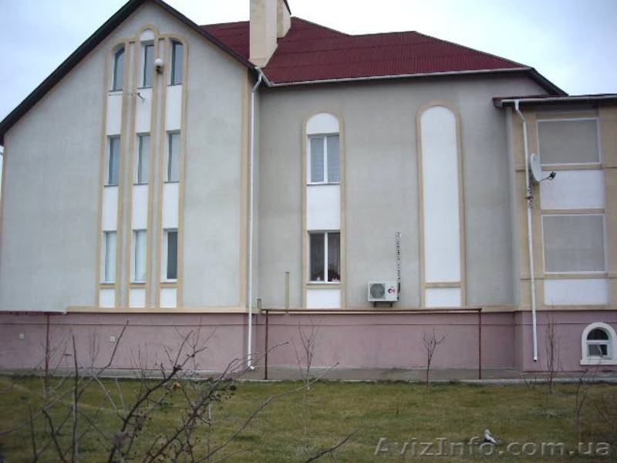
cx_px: 308
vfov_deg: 37.7
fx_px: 677
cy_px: 232
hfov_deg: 49.0
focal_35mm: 38
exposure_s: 1/100
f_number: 2.7
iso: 100
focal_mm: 6.2
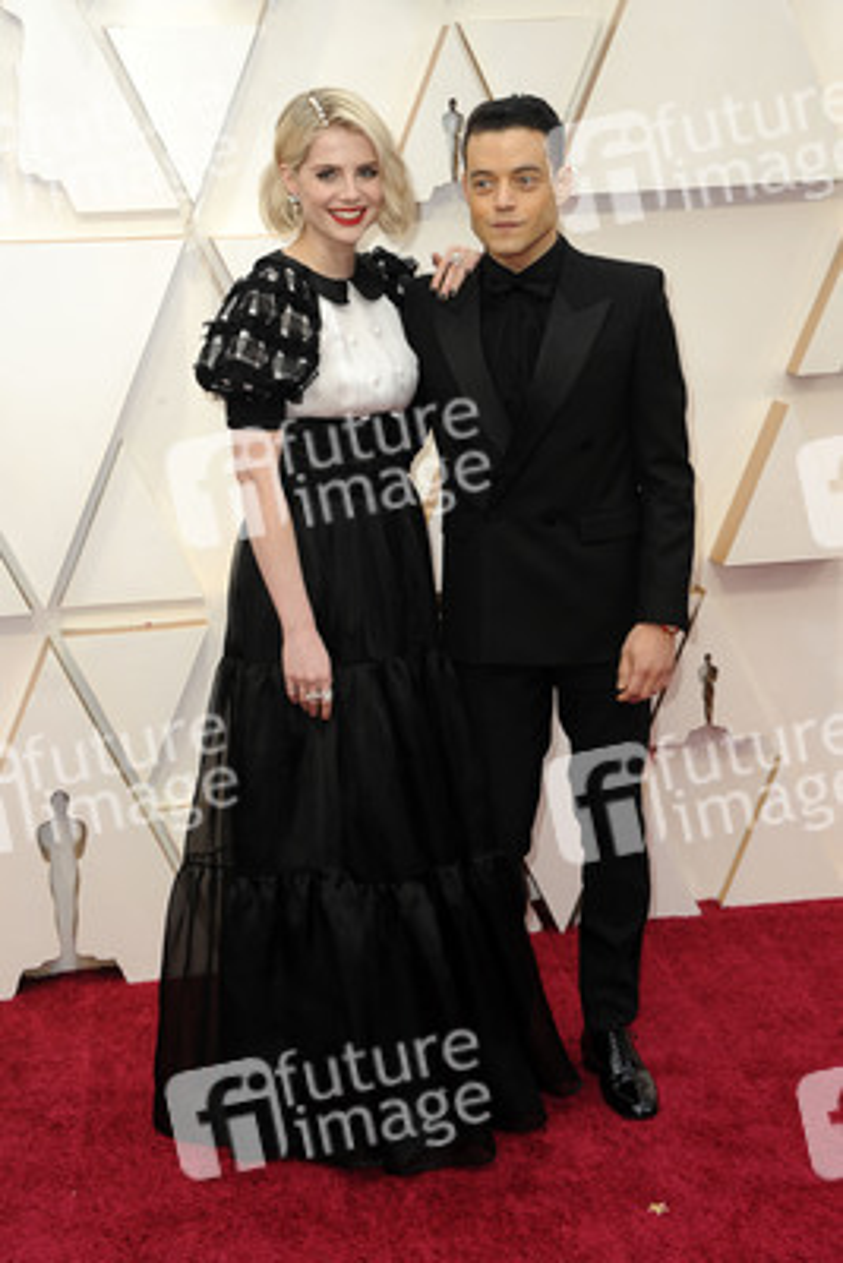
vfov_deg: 32.4
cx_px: 422
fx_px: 2176
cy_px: 632
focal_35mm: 62
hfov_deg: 21.9
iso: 1250
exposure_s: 1/200
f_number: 8
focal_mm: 62
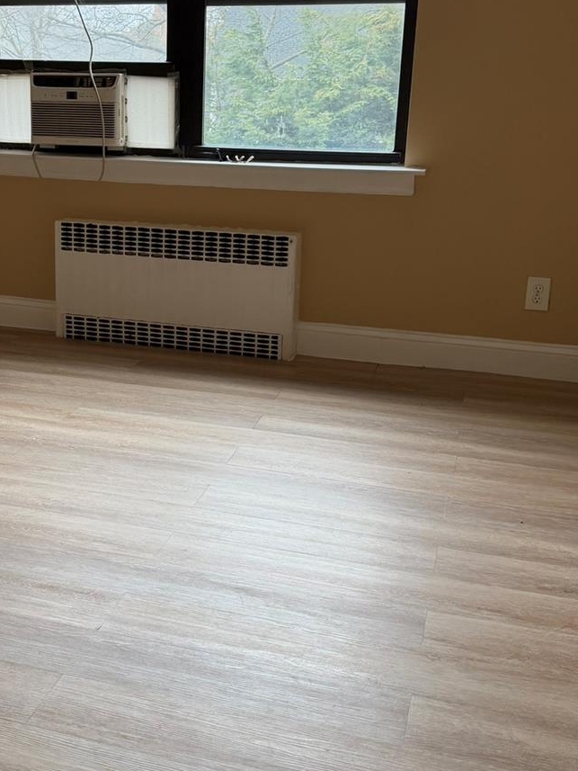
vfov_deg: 43.7
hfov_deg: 33.3
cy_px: 313
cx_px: 189
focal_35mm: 43
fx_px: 957
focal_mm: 6.76
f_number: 1.78
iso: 200
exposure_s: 1/123
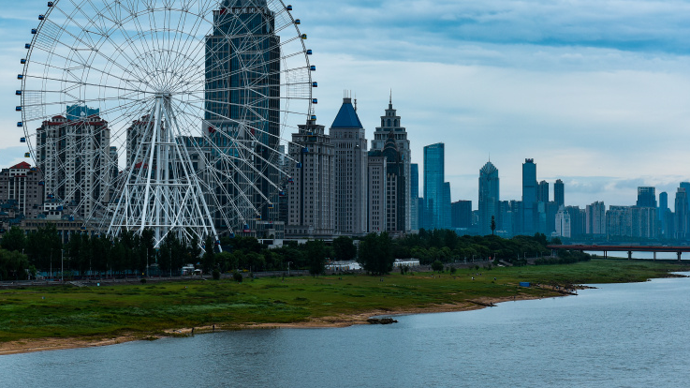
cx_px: 229
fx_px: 1811
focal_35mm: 99
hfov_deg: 21.5
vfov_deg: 12.2
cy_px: 68
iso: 200
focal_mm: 58
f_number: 8
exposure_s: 1/800
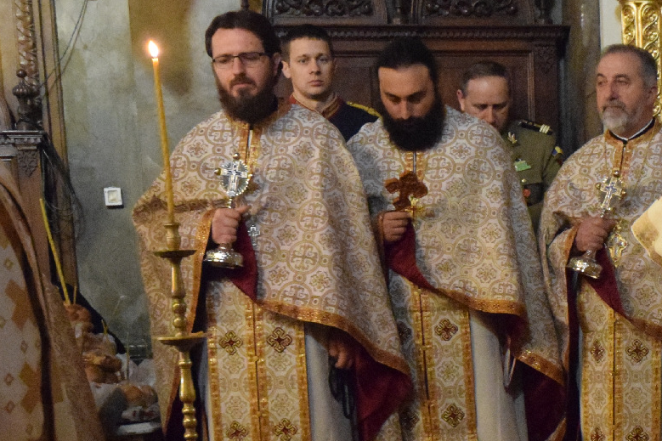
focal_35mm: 105
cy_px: 484
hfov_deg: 18.9
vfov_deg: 12.8
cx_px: 682
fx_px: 1930
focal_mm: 24
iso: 8000
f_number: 5
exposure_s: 1/50
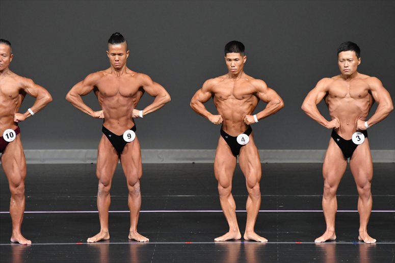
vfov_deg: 4.4
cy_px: 132
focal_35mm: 315
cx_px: 198
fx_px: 3455
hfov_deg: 6.5
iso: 4000
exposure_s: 1/400
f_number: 5.6
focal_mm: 210
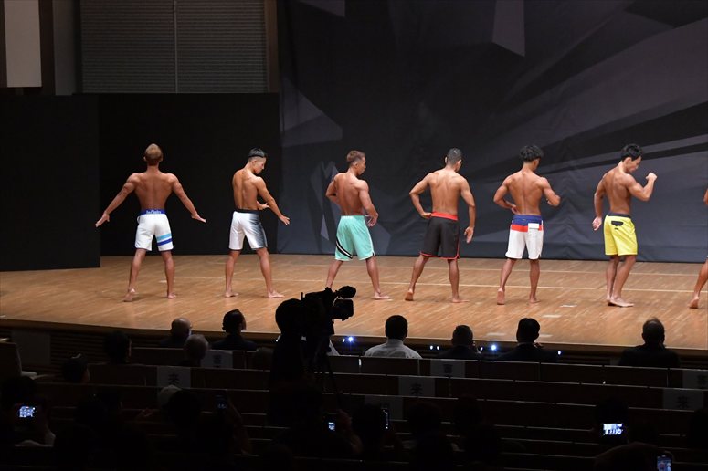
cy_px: 236
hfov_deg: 19.5
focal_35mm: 105
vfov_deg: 13.0
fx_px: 2064
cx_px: 354
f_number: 5.6
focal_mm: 70
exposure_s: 1/400
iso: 6400
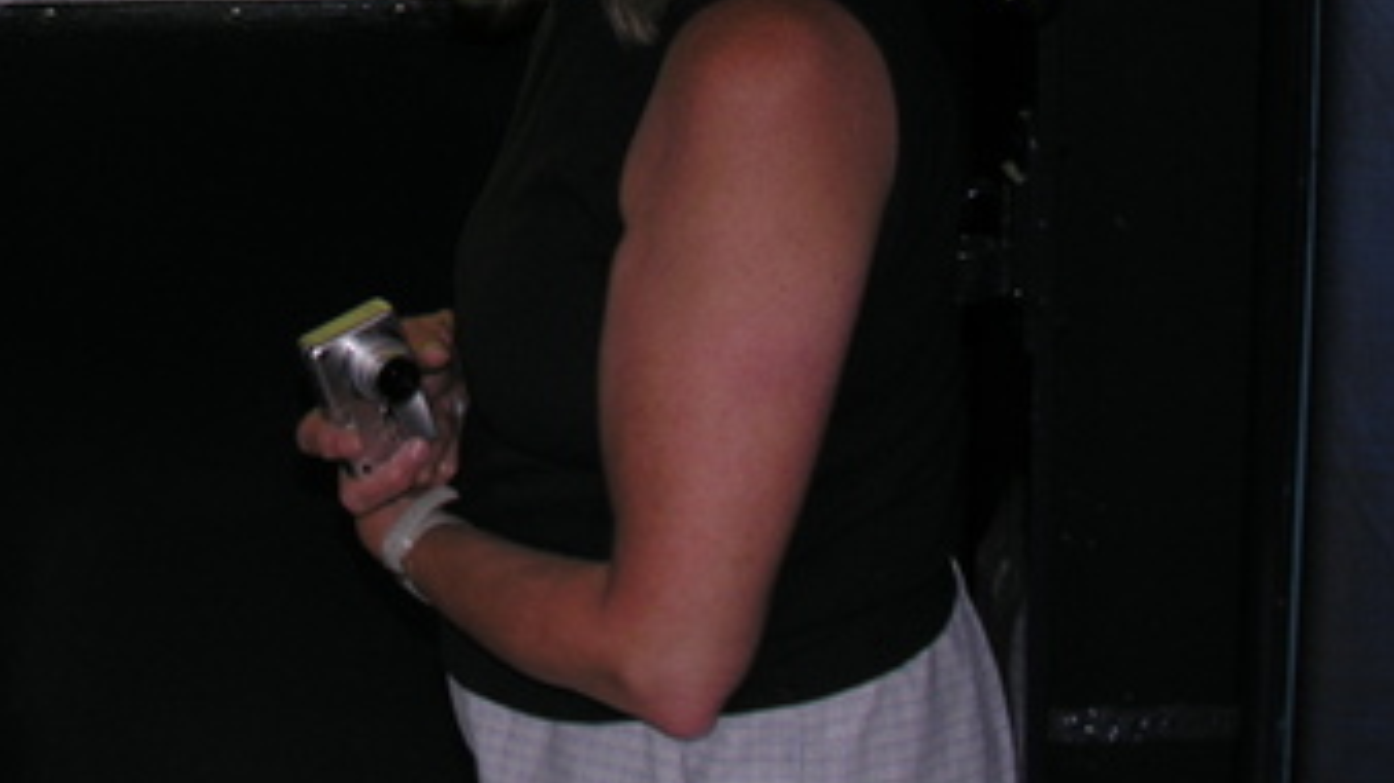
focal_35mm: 79
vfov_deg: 14.8
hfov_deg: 26.0
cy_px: -126
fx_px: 2920
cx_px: 140
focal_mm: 8.9
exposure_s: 1/30
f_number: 2.8
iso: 50
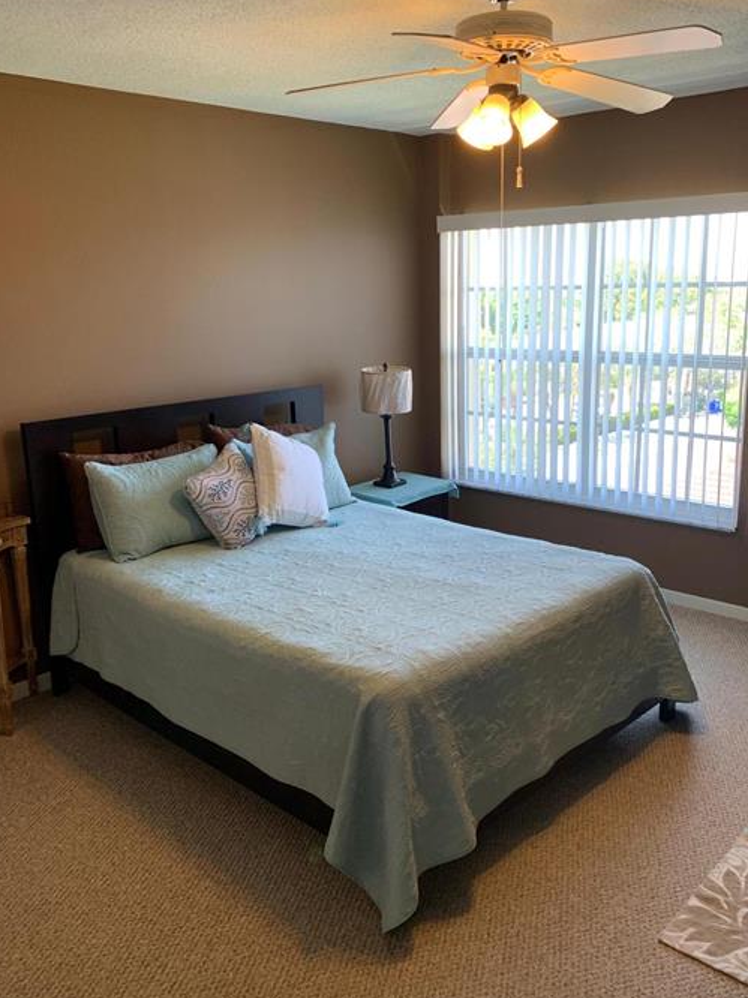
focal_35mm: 30
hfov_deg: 46.8
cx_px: 390
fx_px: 865
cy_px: 492
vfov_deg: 60.0
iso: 64
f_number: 1.8
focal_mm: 4.25
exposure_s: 1/60
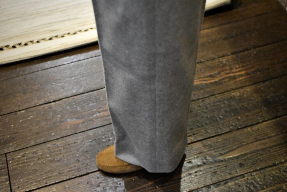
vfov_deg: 25.8
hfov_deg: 37.8
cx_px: 144
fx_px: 419
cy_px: 96
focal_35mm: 52
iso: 6400
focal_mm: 35
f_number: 2.8
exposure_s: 1/800
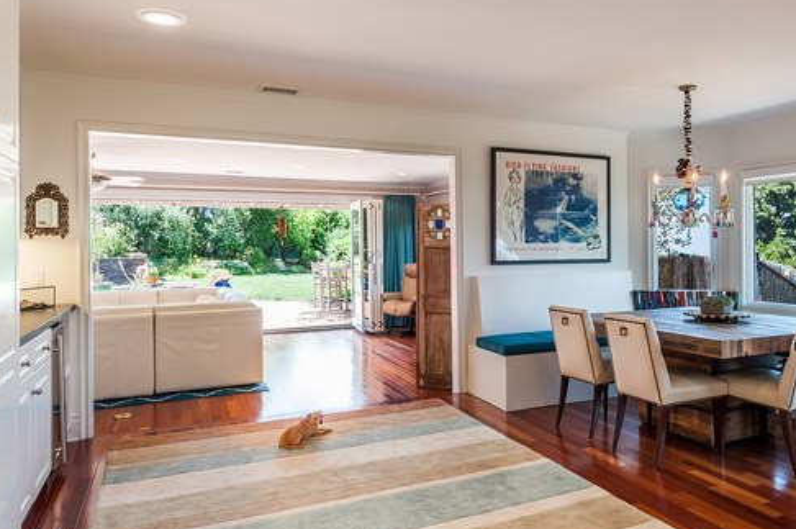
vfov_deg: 50.0
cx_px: 455
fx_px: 567
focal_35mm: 26
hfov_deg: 69.8
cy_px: 246
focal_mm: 13
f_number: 9
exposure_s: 1/20
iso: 200
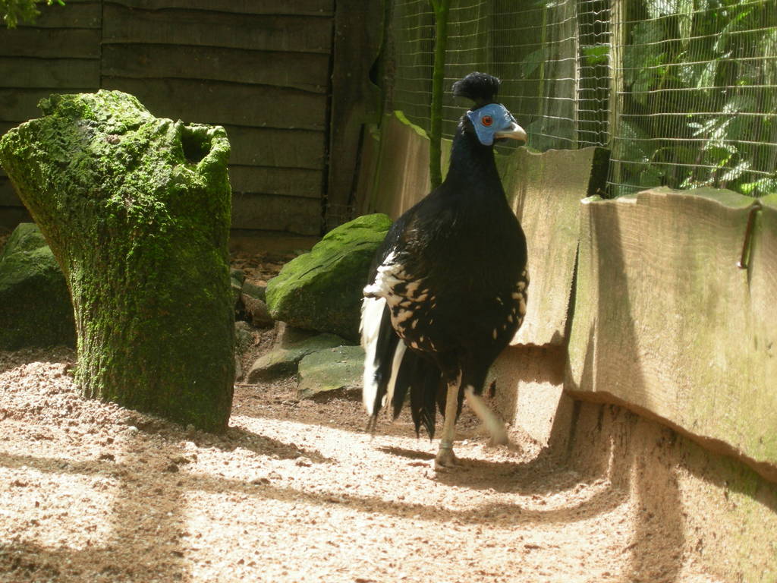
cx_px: 388
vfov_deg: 11.8
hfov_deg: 15.6
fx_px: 2828
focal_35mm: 126
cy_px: 292
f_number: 5.2
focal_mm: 26.3
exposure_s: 1/69
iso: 64
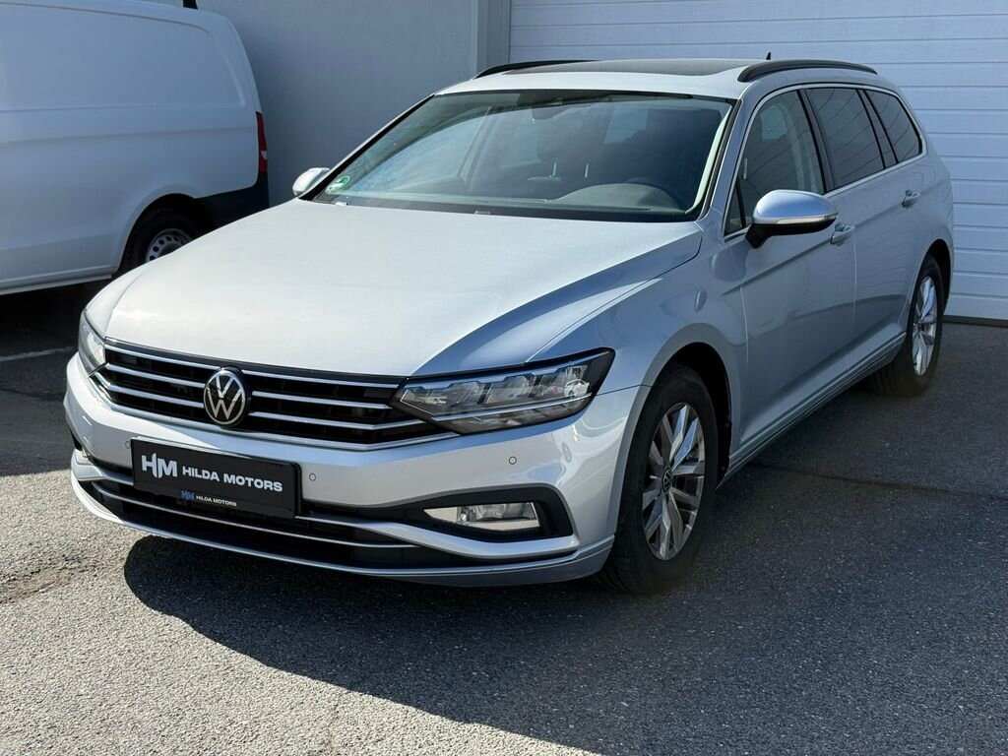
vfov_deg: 30.3
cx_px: 504
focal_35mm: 48
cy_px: 378
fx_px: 1398
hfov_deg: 39.7
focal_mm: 6.76
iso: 64
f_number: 1.78
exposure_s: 1/4587
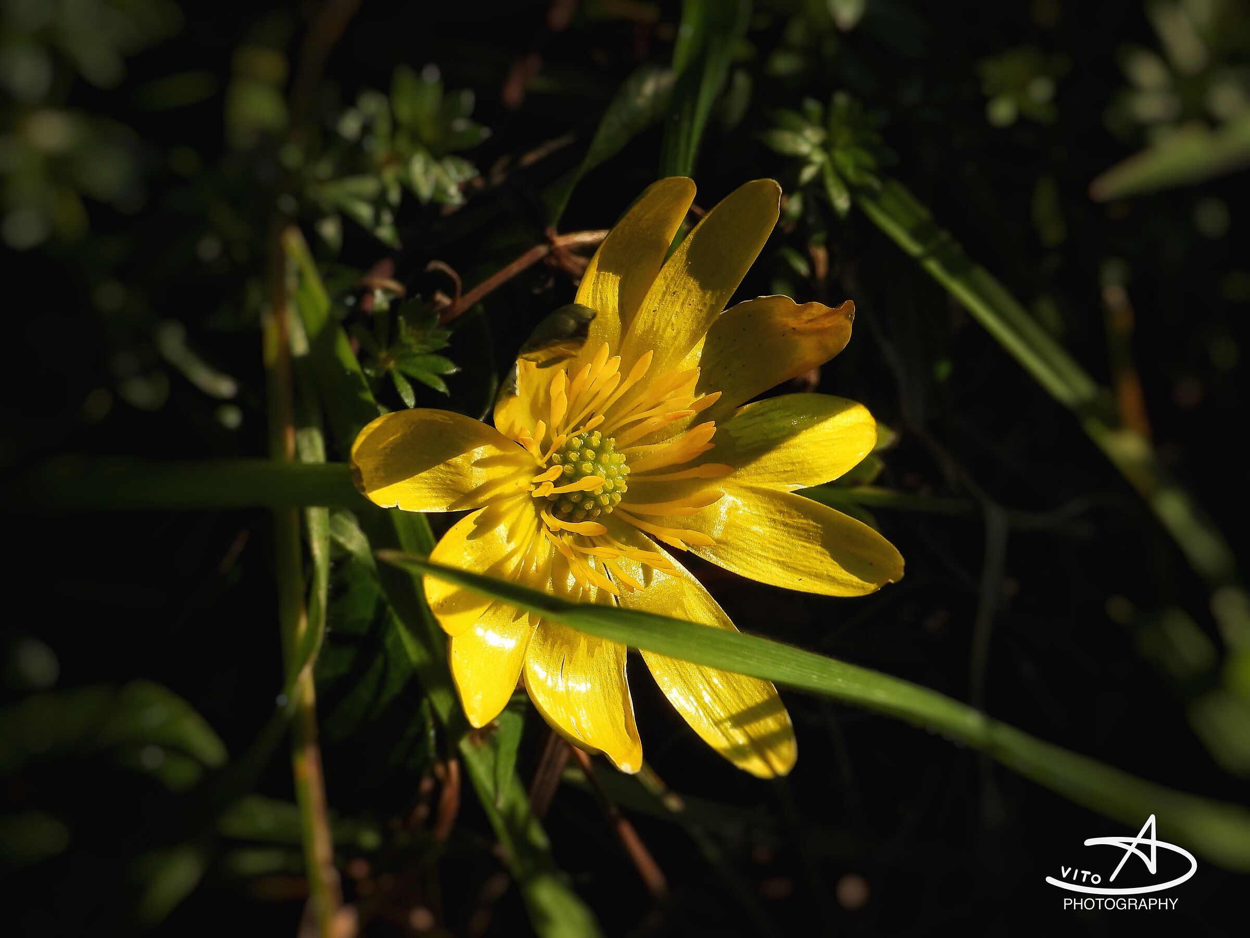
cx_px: 625
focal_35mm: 275
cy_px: 469
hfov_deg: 7.2
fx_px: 9930
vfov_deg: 5.4
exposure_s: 1/800
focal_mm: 49.5
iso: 100
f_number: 4.5
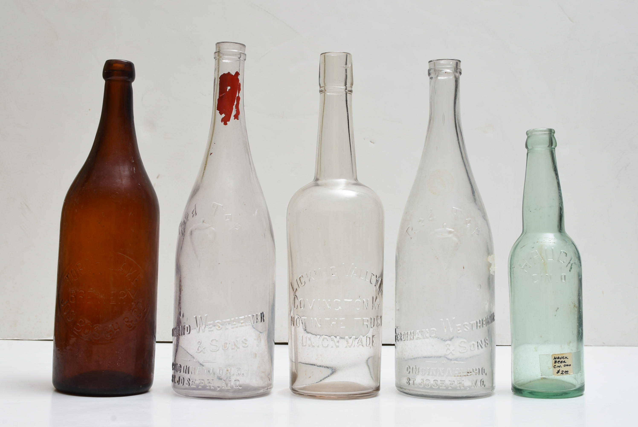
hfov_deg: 36.8
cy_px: 214
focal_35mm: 54
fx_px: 958
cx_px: 319
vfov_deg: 25.1
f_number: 11
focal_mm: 36
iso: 100
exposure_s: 1/100
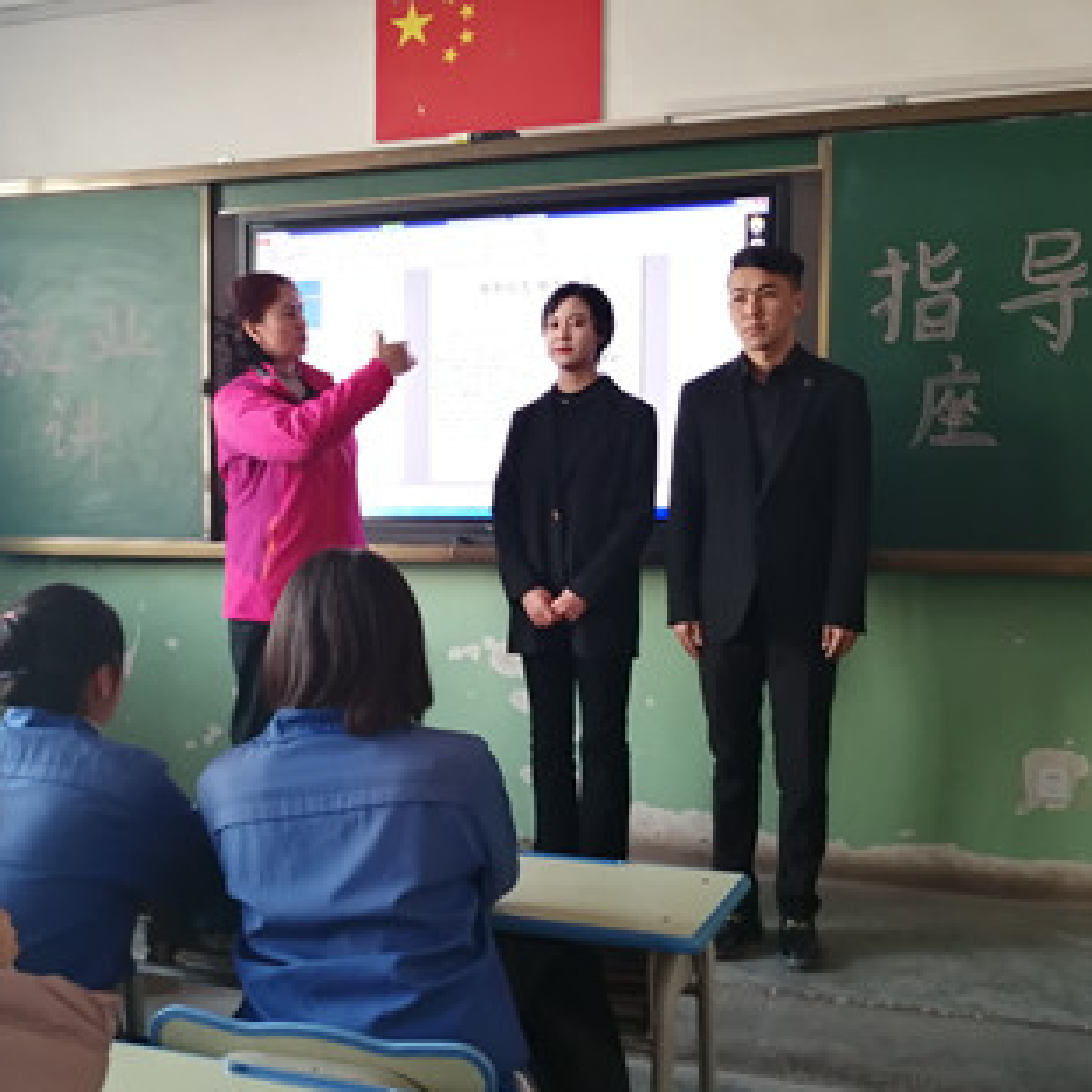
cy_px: 574
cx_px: 446
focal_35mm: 37
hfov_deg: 44.7
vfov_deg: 44.9
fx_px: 1321
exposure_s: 1/30
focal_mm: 3.62
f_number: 1.8
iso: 250
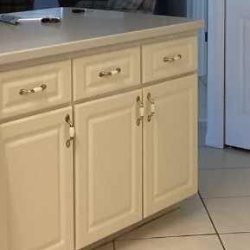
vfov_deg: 17.6
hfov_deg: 17.7
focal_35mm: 97
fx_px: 793
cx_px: 208
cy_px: 19
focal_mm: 3.3
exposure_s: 1/60
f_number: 2.4
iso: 200
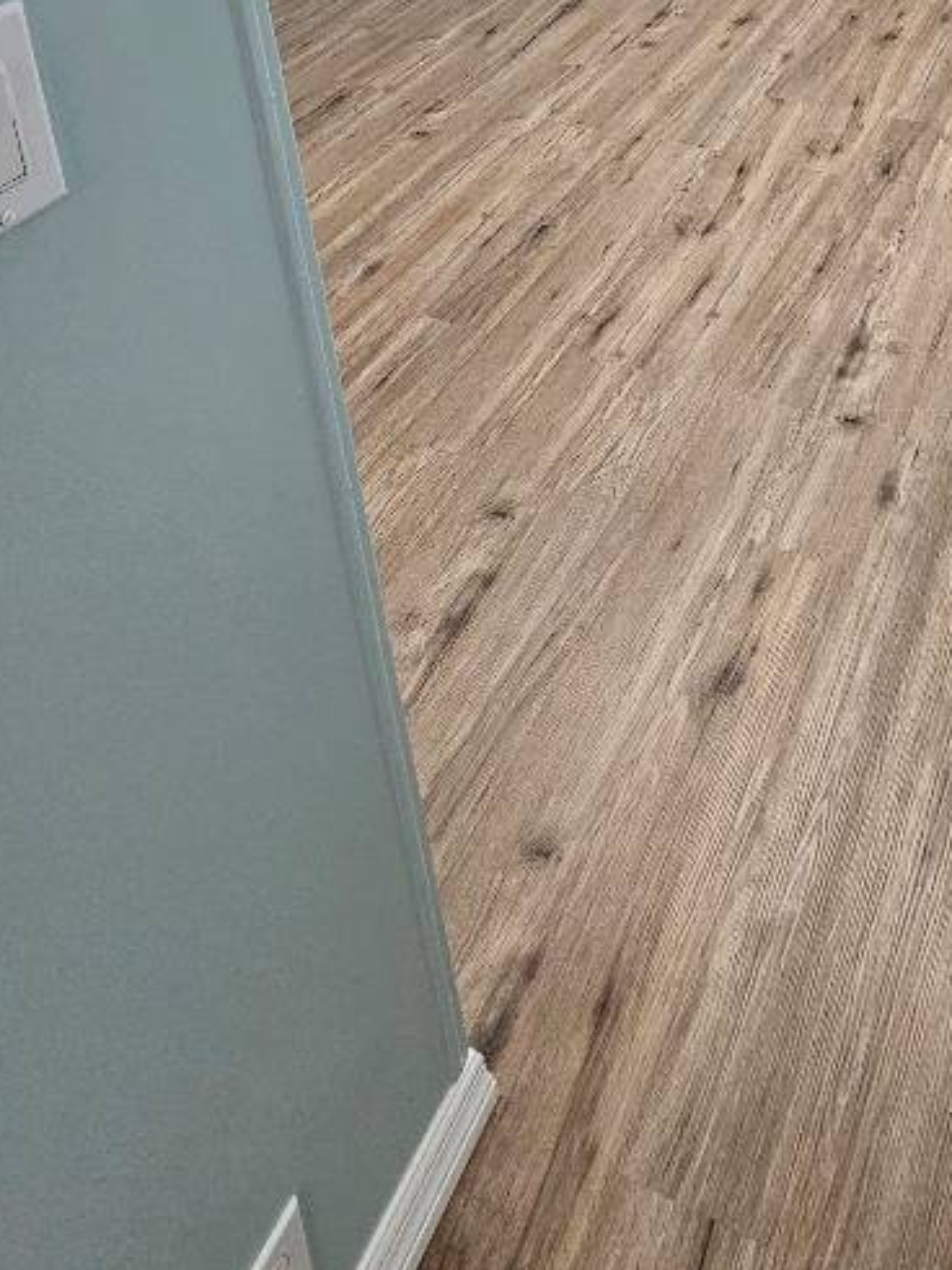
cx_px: 833
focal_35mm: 30
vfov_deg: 45.0
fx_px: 1101
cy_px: -133
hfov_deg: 43.3
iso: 160
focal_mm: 2.2
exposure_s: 1/60
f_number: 2.2
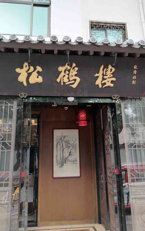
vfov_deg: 66.5
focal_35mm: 28
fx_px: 177
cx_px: 76
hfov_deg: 44.5
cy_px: 116
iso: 50
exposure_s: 1/238
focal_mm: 3.6
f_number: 1.8
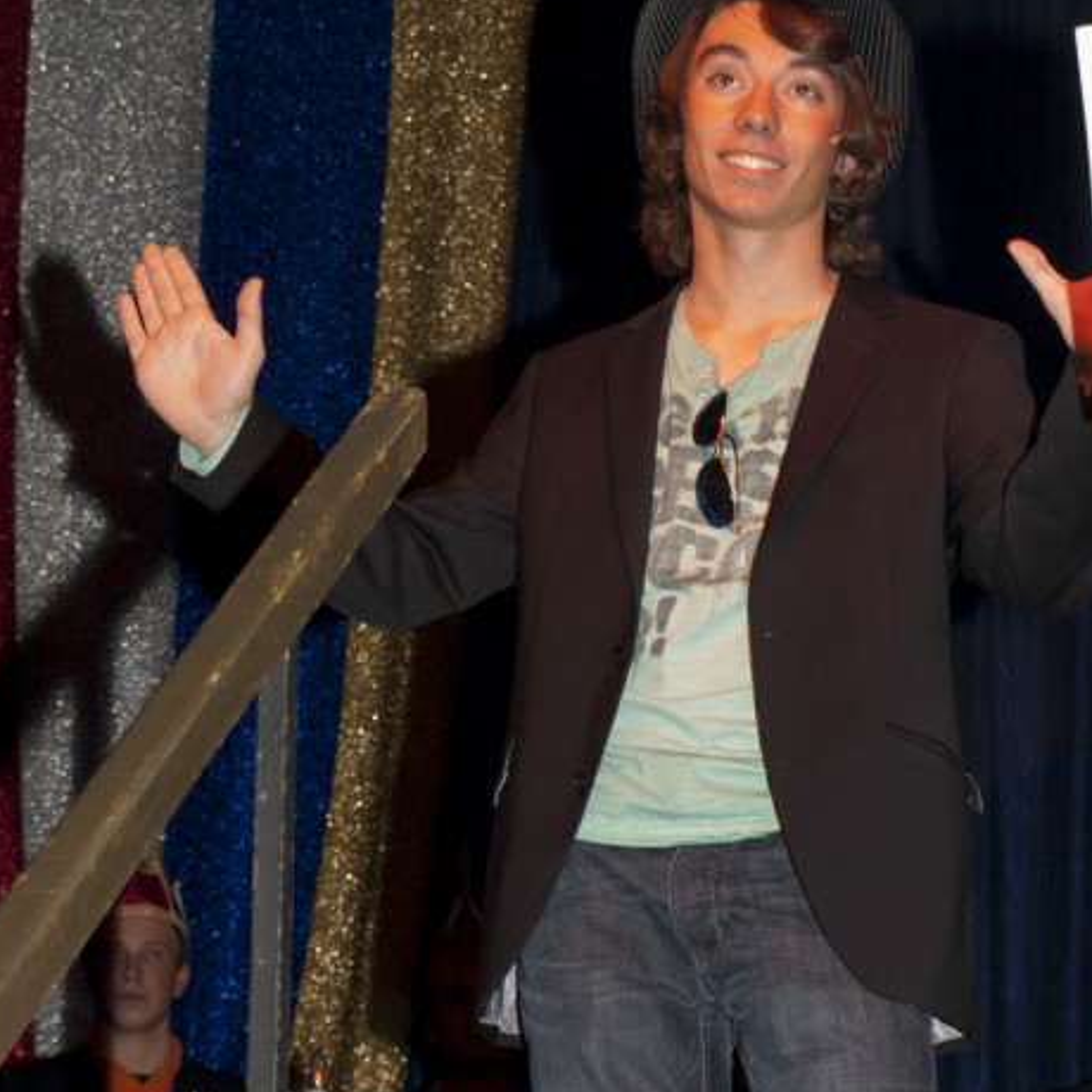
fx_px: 4604
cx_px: 686
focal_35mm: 129
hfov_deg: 13.5
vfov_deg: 13.5
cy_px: 776
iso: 100
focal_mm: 42
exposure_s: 1/80
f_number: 5.6
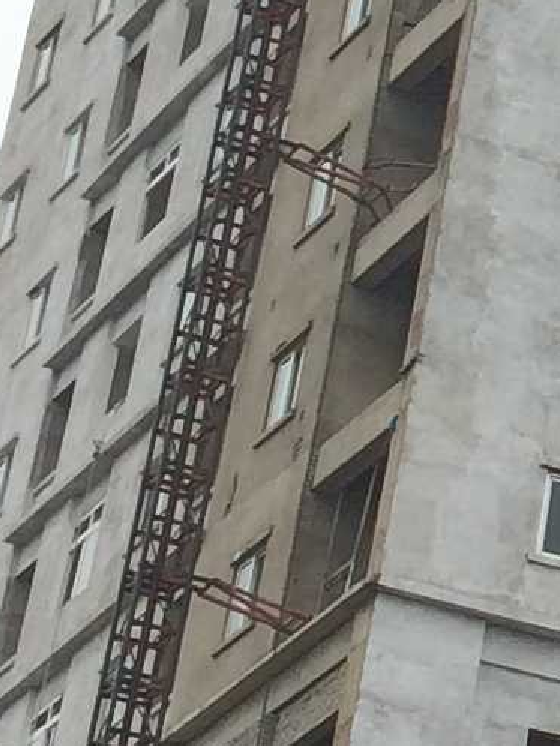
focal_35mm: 197
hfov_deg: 6.8
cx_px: 1707
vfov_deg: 10.0
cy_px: 81
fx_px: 4247
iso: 32
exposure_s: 1/855
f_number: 2.2
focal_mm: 4.12
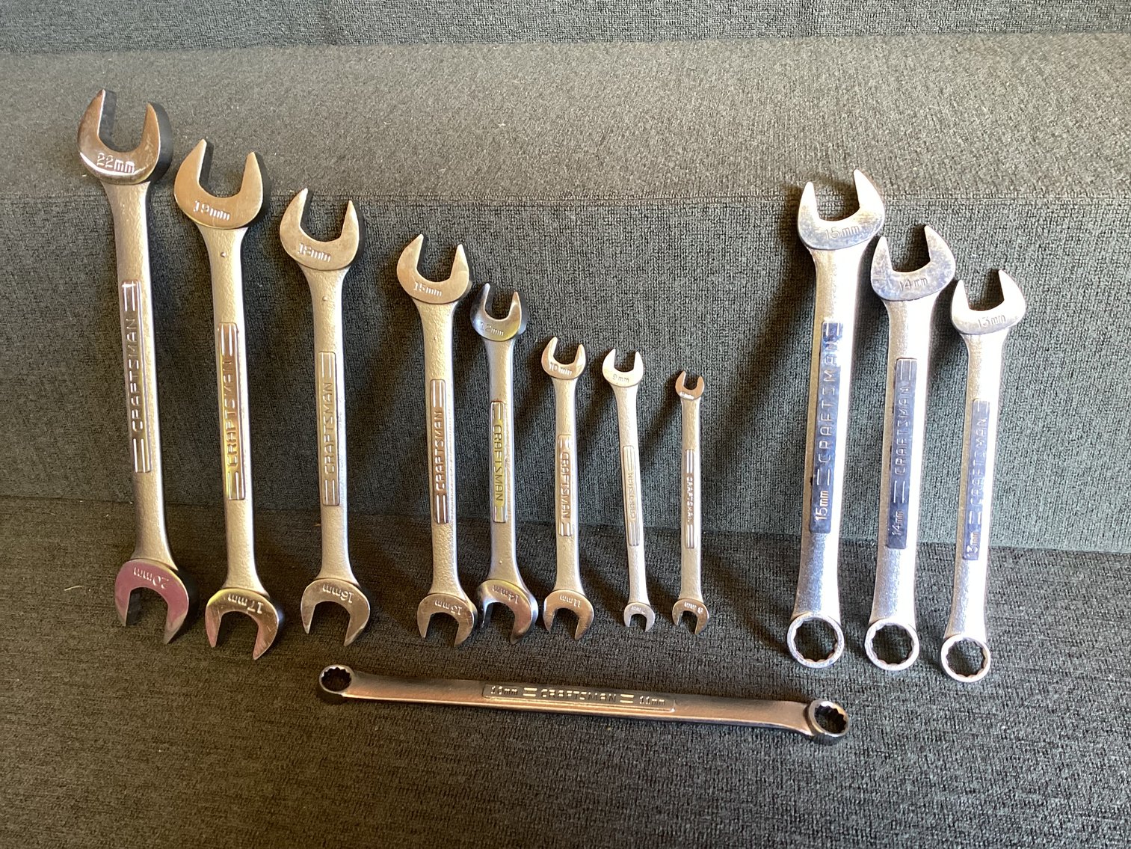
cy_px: 424
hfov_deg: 58.3
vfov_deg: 45.4
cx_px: 566
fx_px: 1013
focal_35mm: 31
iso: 125
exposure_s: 1/50
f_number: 2.4
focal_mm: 3.3
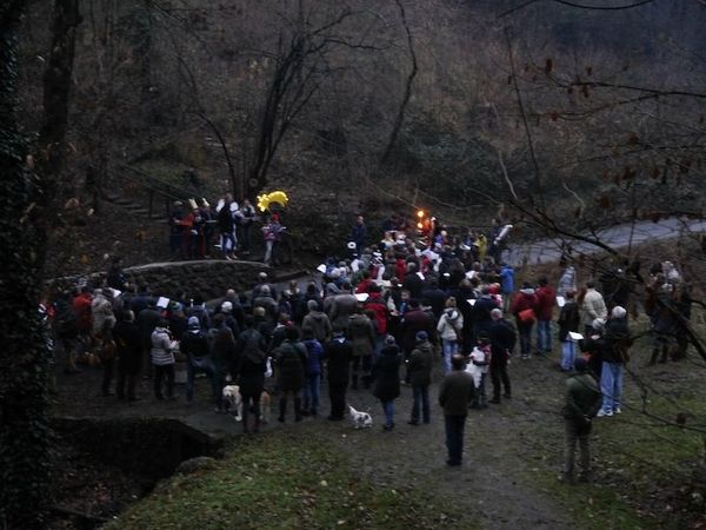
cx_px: 353
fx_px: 1142
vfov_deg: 26.1
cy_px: 265
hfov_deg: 34.3
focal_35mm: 56
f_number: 4.8
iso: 1600
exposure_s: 1/8
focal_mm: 28
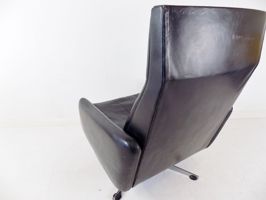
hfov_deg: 73.9
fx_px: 177
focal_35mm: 23
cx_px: 133
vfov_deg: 58.9
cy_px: 100
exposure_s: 1/30
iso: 140
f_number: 3.1
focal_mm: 4
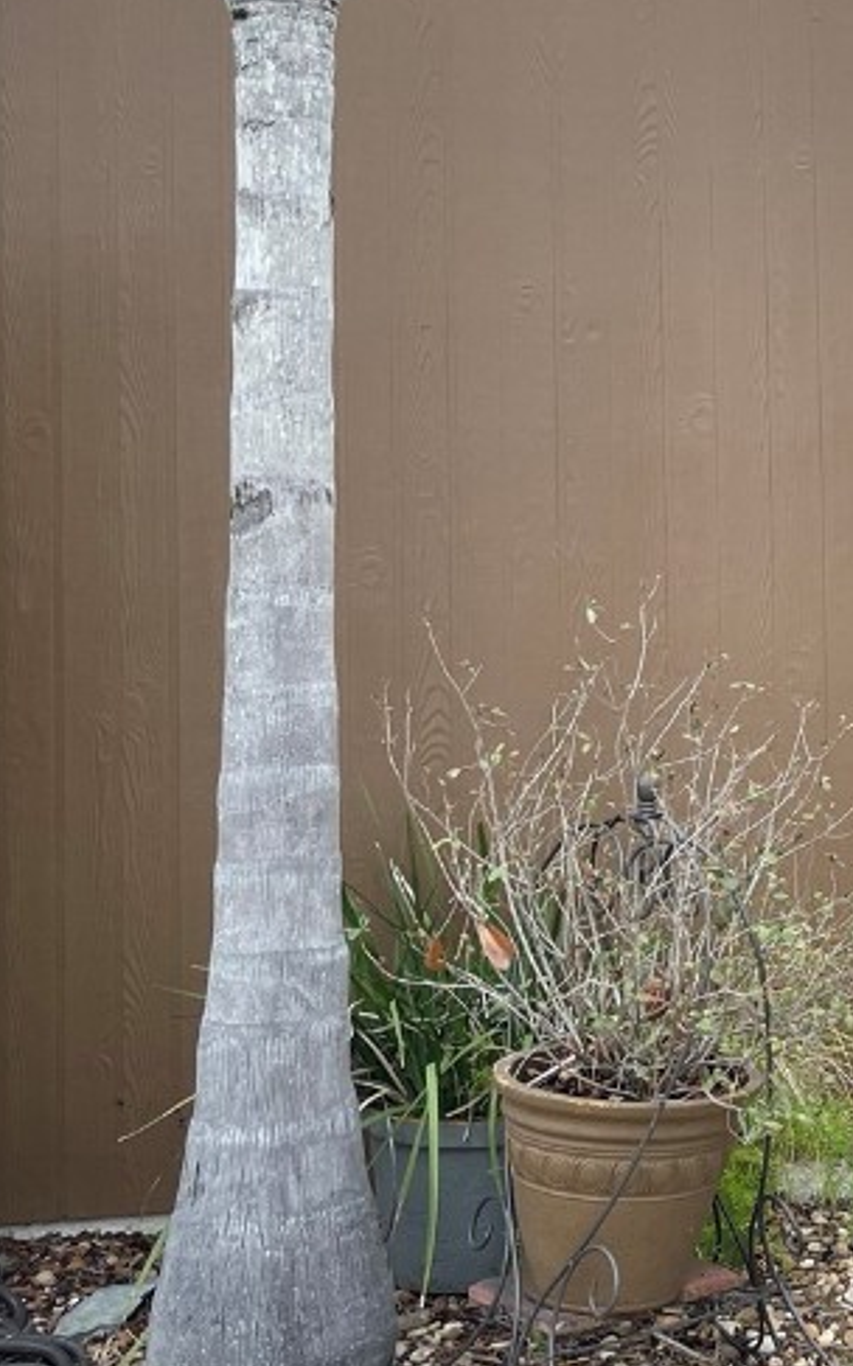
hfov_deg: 19.7
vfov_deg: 34.8
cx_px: 1240
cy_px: 452
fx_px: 2159
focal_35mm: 58
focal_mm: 4.2
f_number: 1.6
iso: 50
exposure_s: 1/121
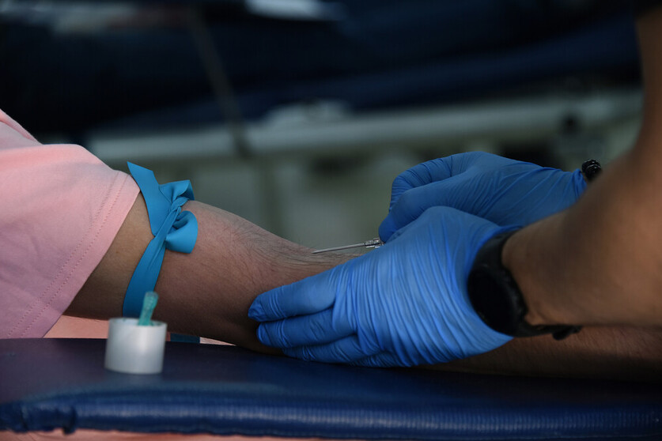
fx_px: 3163
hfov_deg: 11.9
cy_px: 224
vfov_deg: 8.0
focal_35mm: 172
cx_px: 318
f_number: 5.6
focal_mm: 160
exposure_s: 1/160
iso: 800
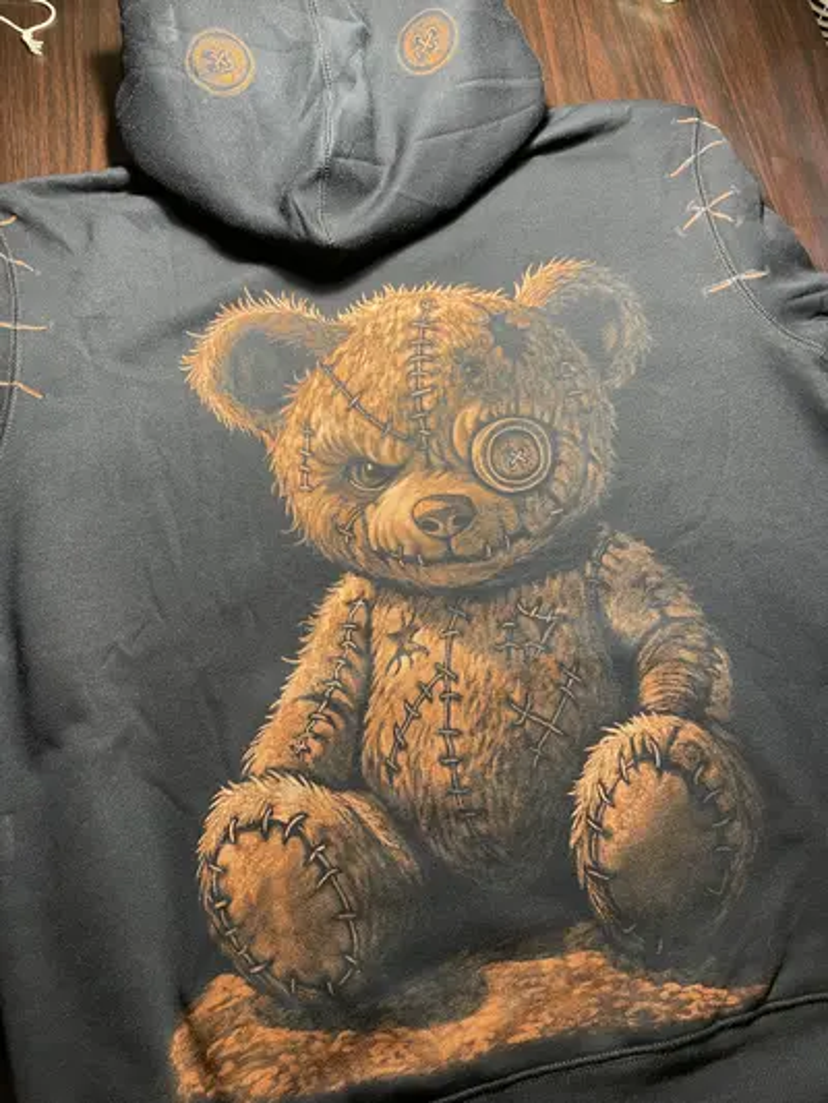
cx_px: 414
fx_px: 829
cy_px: 552
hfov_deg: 53.1
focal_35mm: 26
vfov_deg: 67.3
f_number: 1.6
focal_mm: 4.2
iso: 200
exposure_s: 1/50
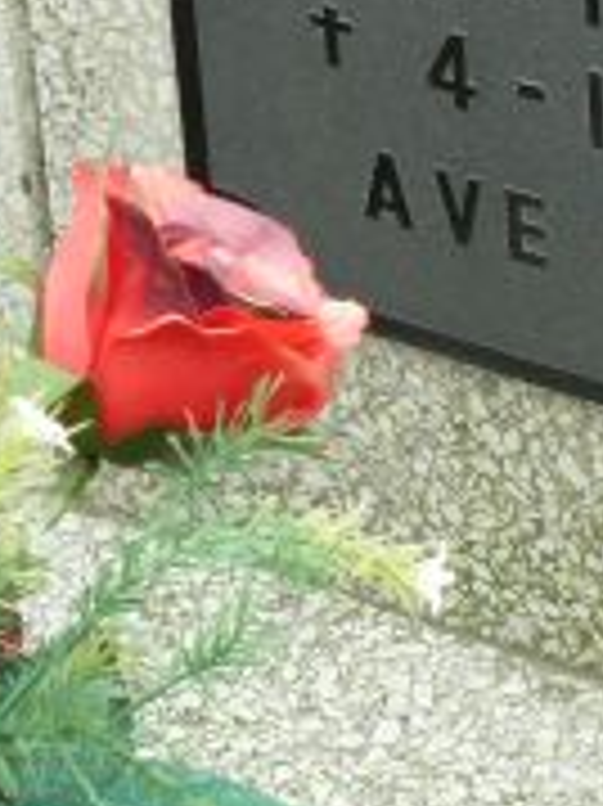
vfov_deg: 8.8
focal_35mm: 223
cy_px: -104
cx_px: 522
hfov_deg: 6.6
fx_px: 5186
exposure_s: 1/40
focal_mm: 13.7
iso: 100
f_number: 4.2
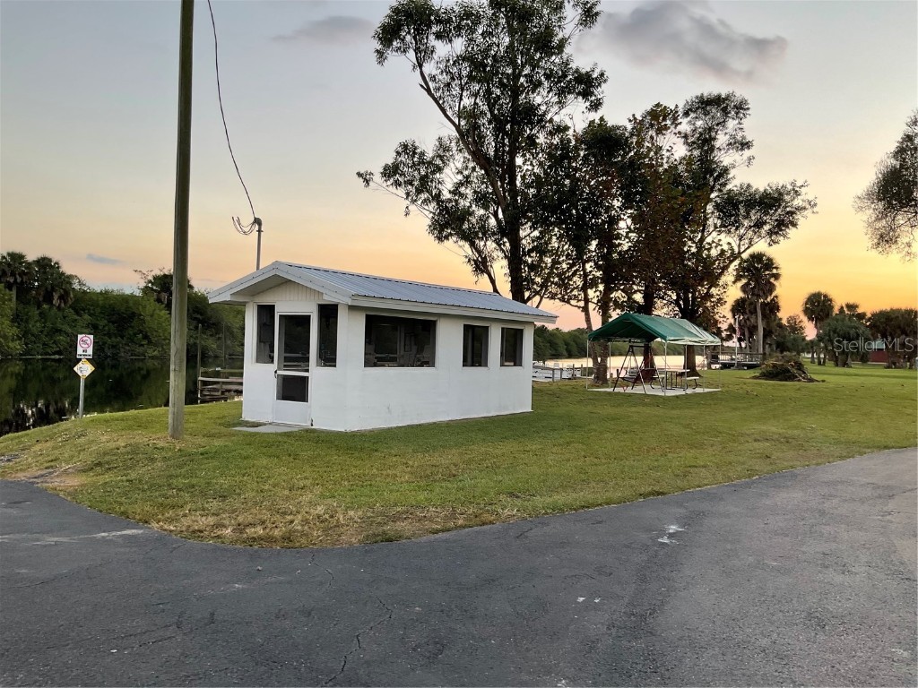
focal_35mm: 29
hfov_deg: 61.7
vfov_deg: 48.2
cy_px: 344
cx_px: 459
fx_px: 769
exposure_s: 1/120
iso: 25
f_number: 1.8
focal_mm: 3
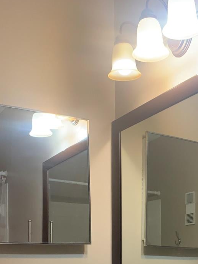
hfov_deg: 24.7
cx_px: 165
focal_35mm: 58
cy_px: 272
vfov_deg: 30.6
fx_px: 443
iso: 80
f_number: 1.8
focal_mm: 4.25
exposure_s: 1/60
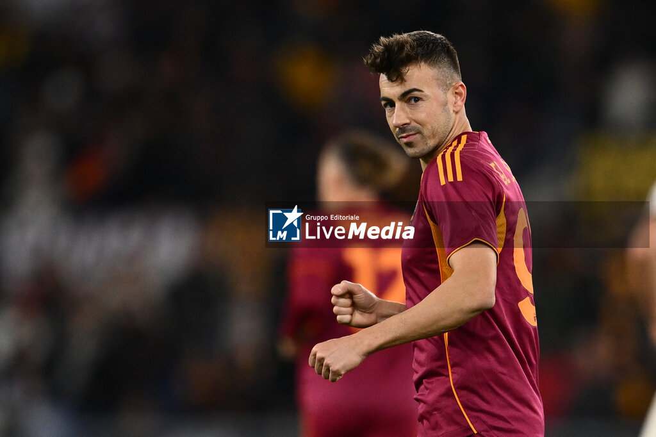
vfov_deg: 3.4
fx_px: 7286
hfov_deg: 5.2
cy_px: 218
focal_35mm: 400
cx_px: 328
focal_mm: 400
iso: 1600
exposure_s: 1/2000
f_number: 3.2
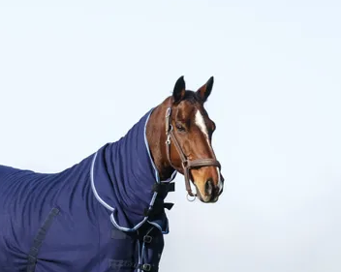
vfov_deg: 4.8
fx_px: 3227
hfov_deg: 6.0
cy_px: 218
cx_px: 22
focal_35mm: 320
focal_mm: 100.1
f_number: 5.6
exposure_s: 1/2000
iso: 800
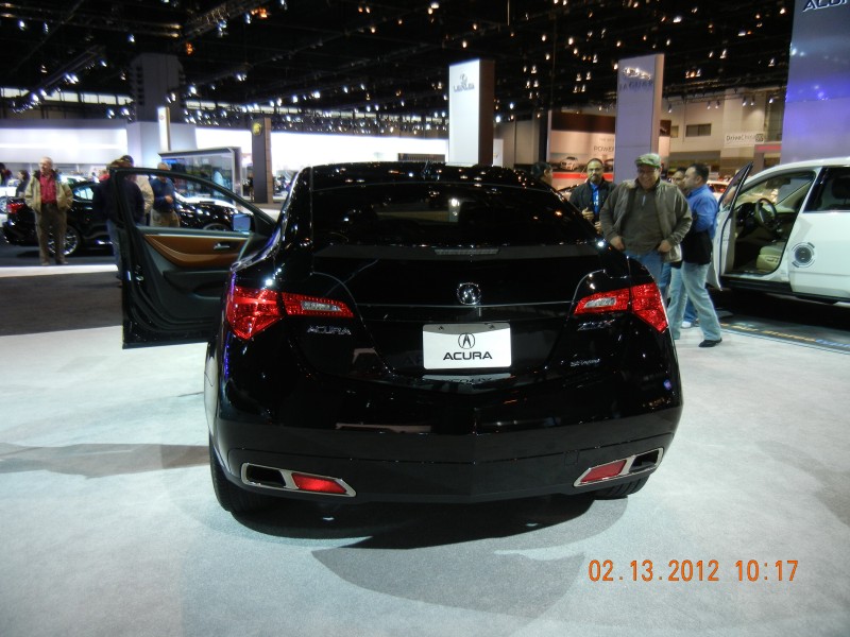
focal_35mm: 30
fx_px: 737
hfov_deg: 60.0
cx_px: 425
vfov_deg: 46.8
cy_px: 318
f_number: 3.5
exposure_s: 1/60
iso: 244
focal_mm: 5.4
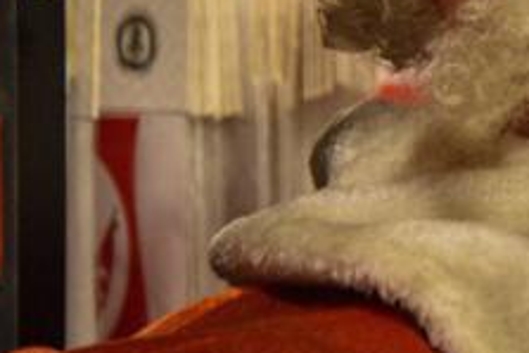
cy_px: -26
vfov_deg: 4.1
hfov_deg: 6.0
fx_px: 4970
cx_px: 890
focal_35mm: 338
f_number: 4
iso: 3200
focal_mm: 98
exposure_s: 1/50
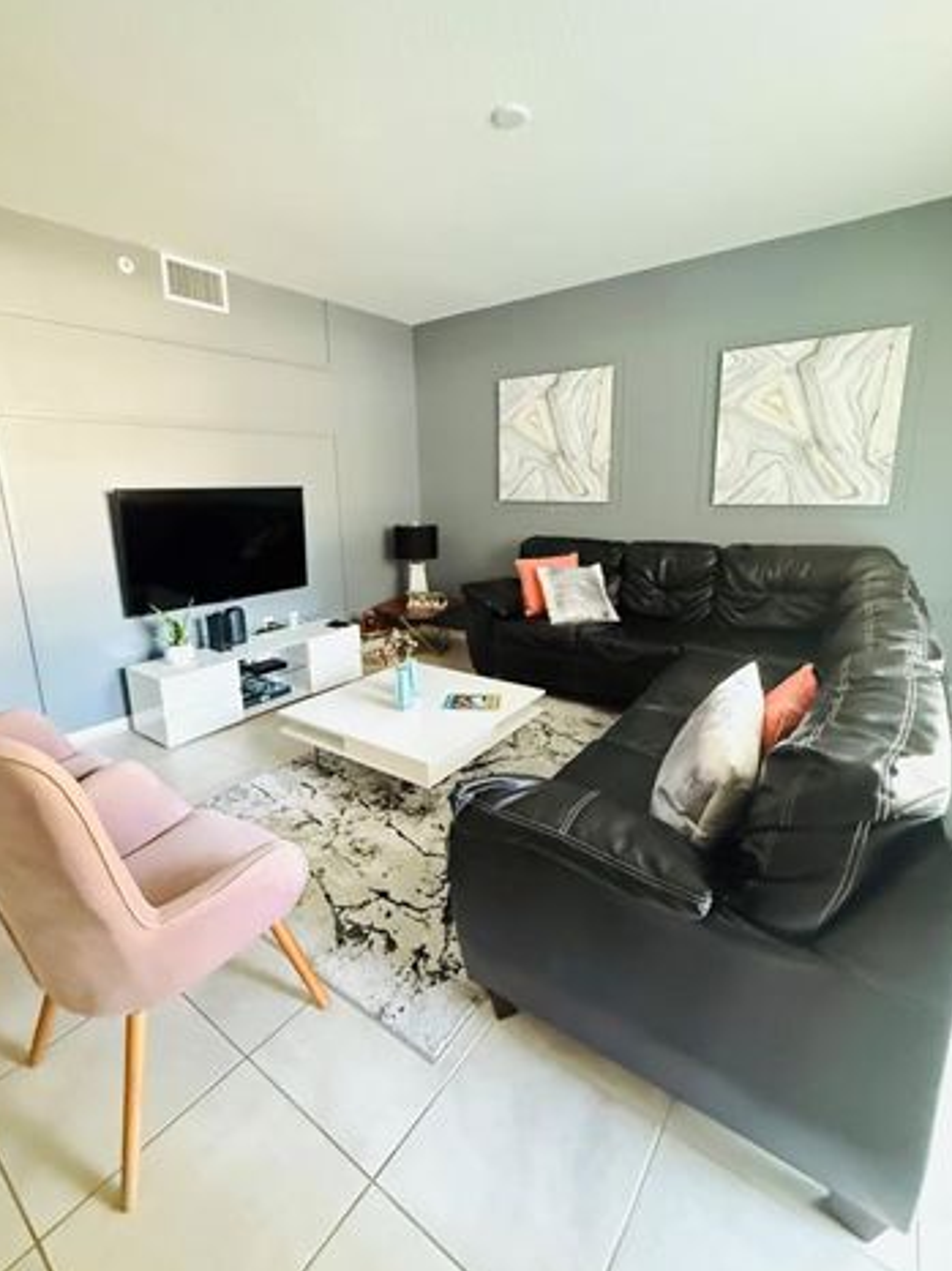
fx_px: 587
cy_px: 608
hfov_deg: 78.0
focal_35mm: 16
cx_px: 468
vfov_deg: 94.5
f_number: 2.2
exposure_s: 1/43
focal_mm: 2.22
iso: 1250
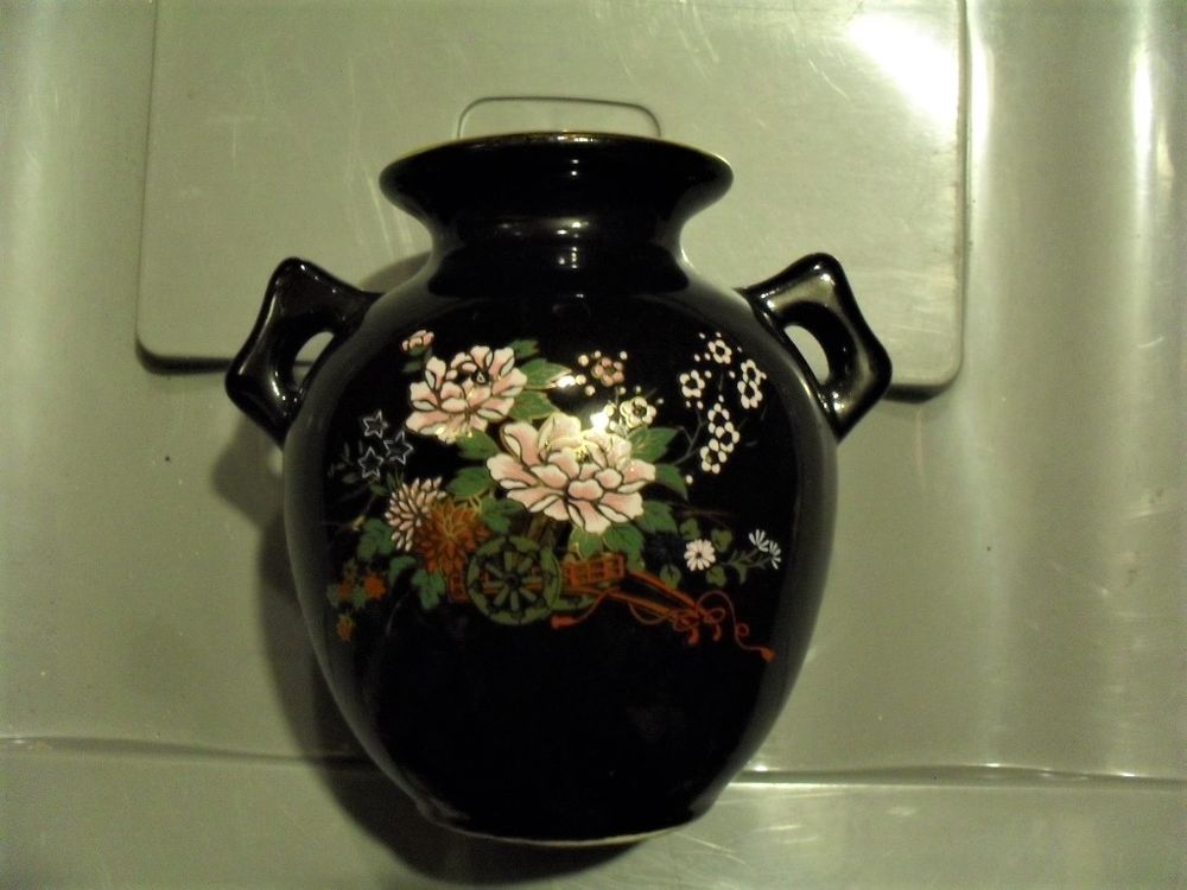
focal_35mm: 35
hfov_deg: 52.6
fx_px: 1200
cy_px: 445
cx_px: 594
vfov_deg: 40.7
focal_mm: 6.3
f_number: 3.2
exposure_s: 1/10
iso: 400
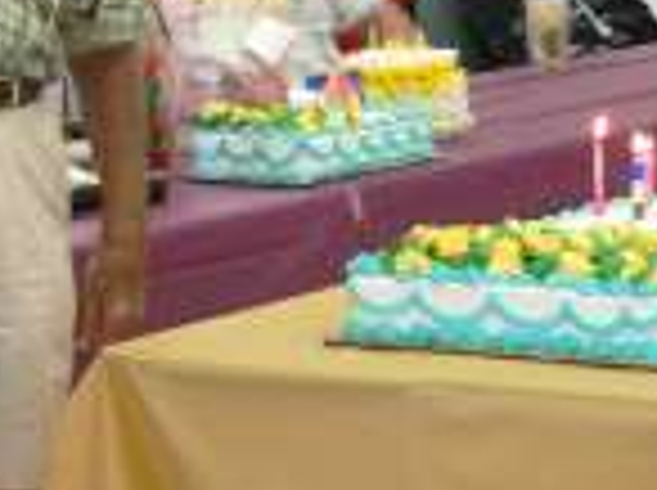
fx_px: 3487
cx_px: 396
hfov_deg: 10.8
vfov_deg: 8.0
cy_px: -40
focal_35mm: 184
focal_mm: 11.1
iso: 200
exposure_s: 1/50
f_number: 2.8
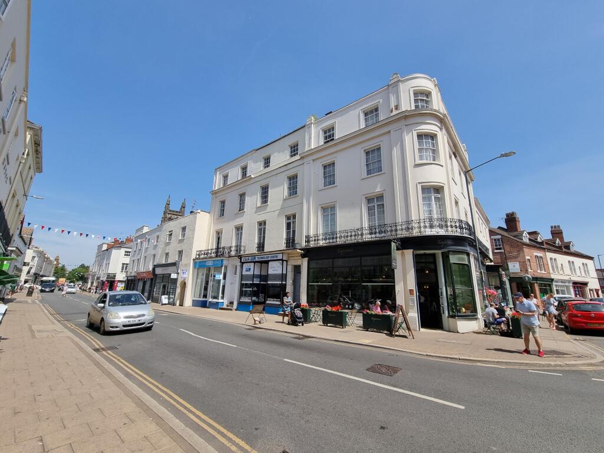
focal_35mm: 13
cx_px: 302
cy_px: 226
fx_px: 227
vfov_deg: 89.9
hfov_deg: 106.2
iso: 50
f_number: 2.2
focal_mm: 2.2
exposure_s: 1/1680
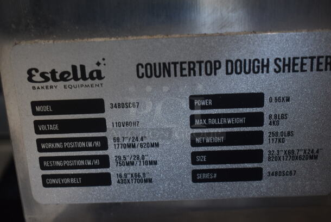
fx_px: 497
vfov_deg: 25.1
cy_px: 111
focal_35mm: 54
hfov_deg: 36.8
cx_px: 166
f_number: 5.6
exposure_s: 1/60
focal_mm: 36
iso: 500
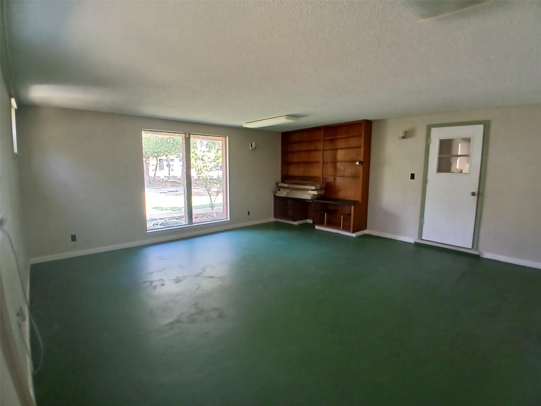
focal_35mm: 17
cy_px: 203
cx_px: 270
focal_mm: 1.4
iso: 100
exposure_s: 1/30
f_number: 2.2
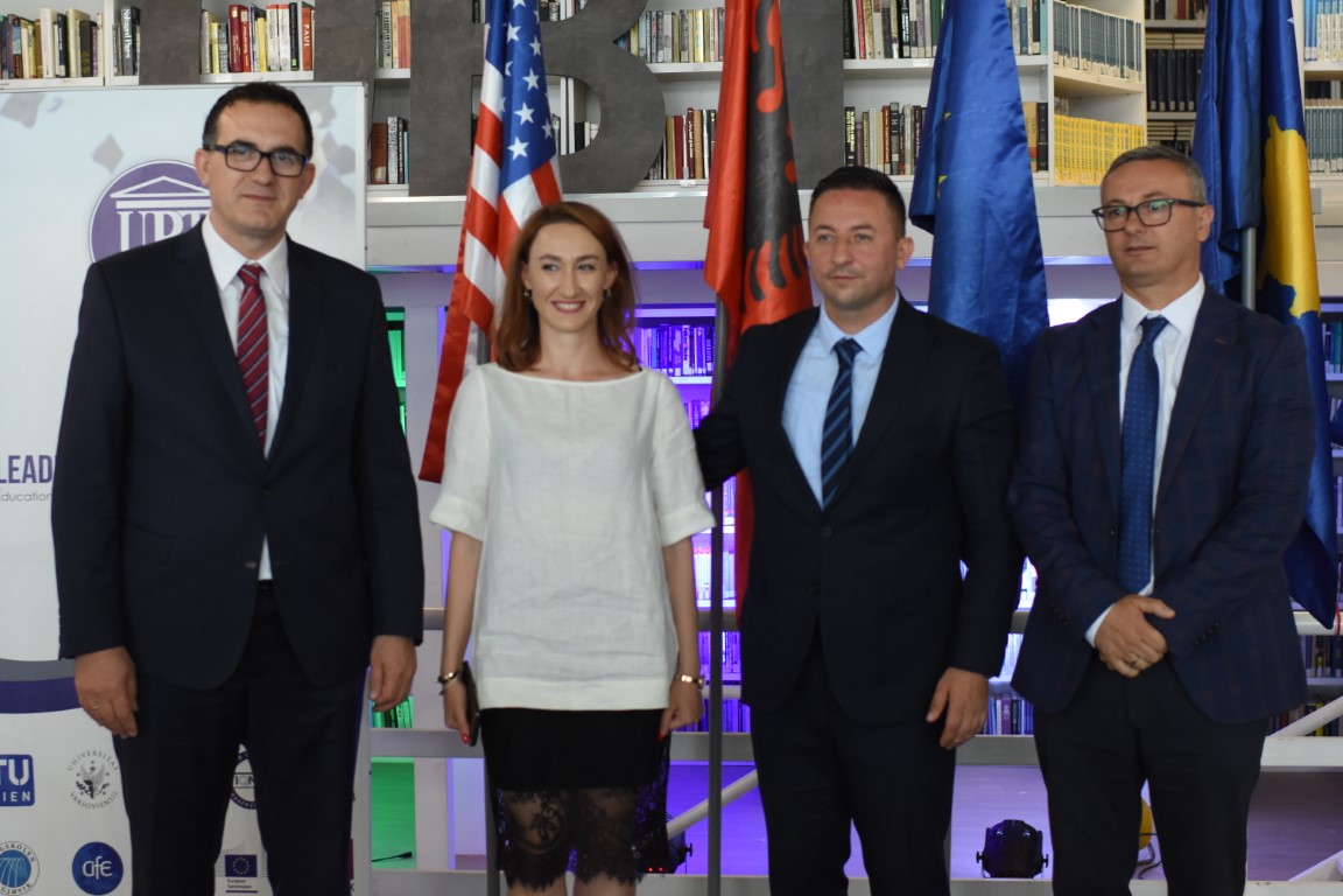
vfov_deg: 25.8
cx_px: 672
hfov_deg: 37.9
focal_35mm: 52
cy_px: 448
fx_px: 1958
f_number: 2.8
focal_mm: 35
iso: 1250
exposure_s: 1/160
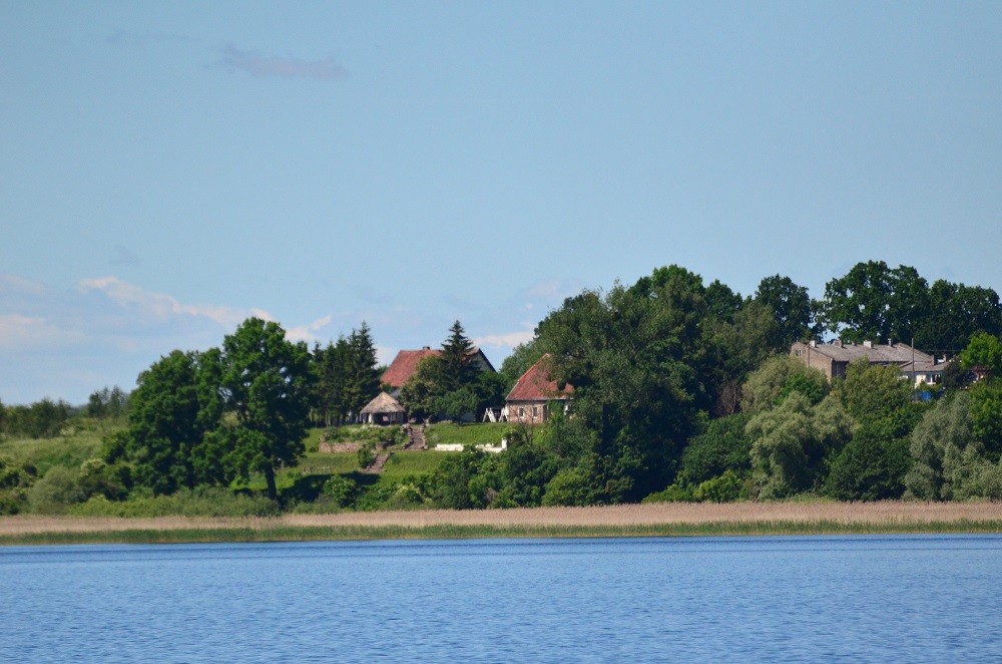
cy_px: 332
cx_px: 501
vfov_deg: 3.0
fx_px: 12497
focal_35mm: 450
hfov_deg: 4.6
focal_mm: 300
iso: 1000
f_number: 5.6
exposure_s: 1/8000
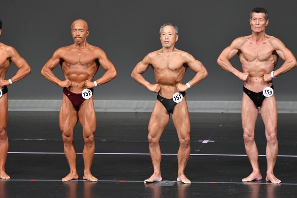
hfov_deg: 5.6
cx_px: 147
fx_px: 3017
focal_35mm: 366
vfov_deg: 3.7
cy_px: 101
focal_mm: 230
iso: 4000
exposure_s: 1/400
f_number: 5.6
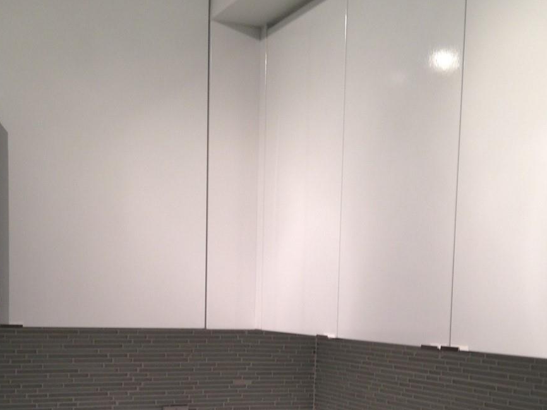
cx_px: 265
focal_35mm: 61
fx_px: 964
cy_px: 358
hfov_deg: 31.7
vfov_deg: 23.5
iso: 64
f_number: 2.4
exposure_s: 1/40
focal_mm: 4.12
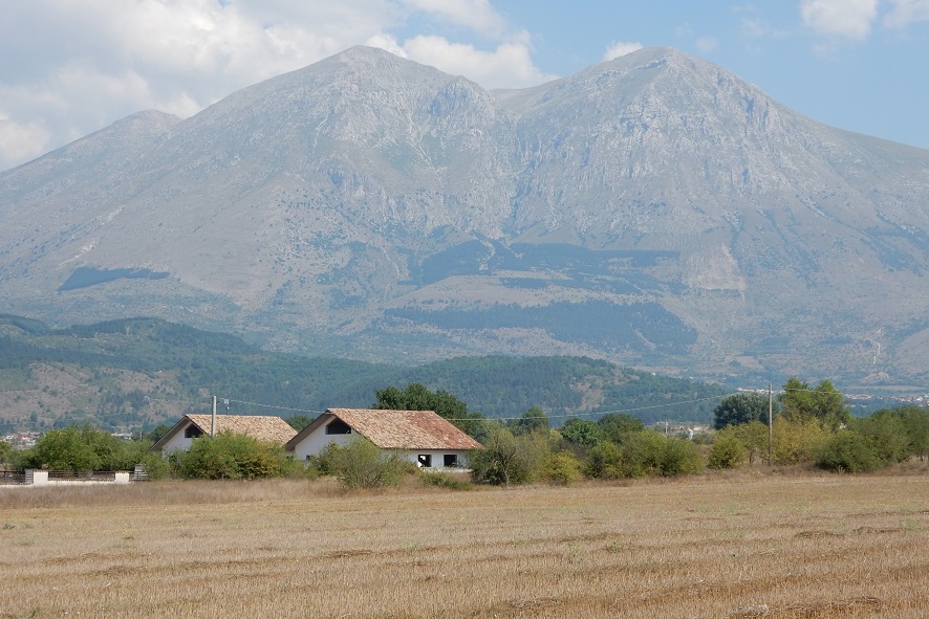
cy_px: 308
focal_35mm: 75
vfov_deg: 18.2
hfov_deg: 27.0
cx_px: 471
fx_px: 1936
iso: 125
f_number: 4.8
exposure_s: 1/800
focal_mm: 12.6
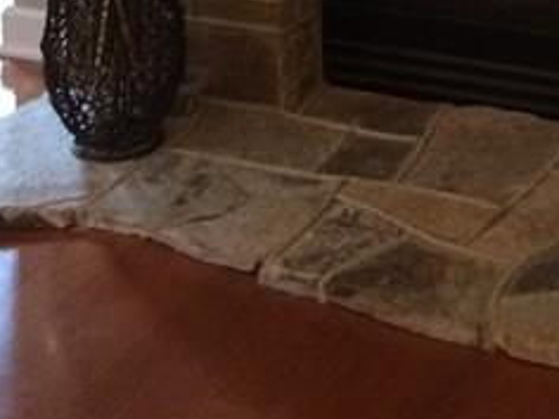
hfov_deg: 15.2
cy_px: -436
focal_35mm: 126
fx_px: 2035
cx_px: 644
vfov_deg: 10.7
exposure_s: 1/24
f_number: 2.2
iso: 250
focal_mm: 4.15
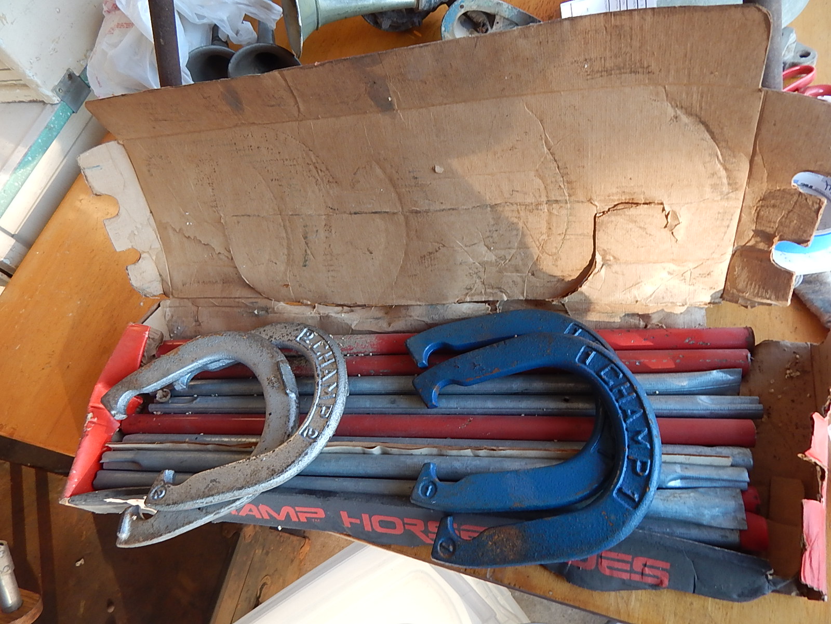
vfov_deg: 61.1
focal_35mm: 22
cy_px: 312
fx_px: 528
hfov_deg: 76.4
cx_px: 416
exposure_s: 1/40
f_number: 3
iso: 125
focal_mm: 4
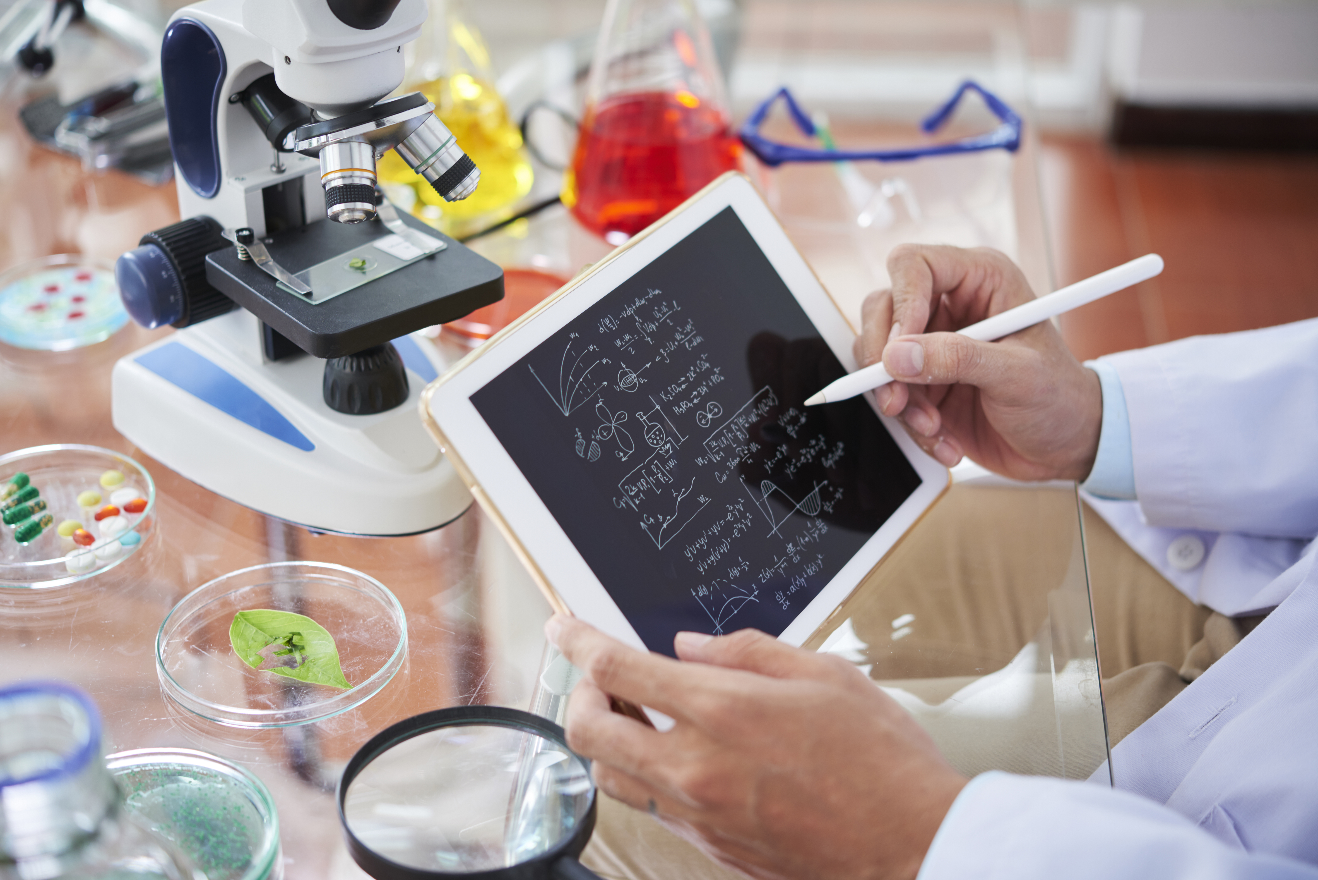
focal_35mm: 60
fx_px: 2197
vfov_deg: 22.6
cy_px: 440
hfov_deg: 33.4
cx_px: 659
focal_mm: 60
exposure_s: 1/80
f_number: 3.2
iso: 125
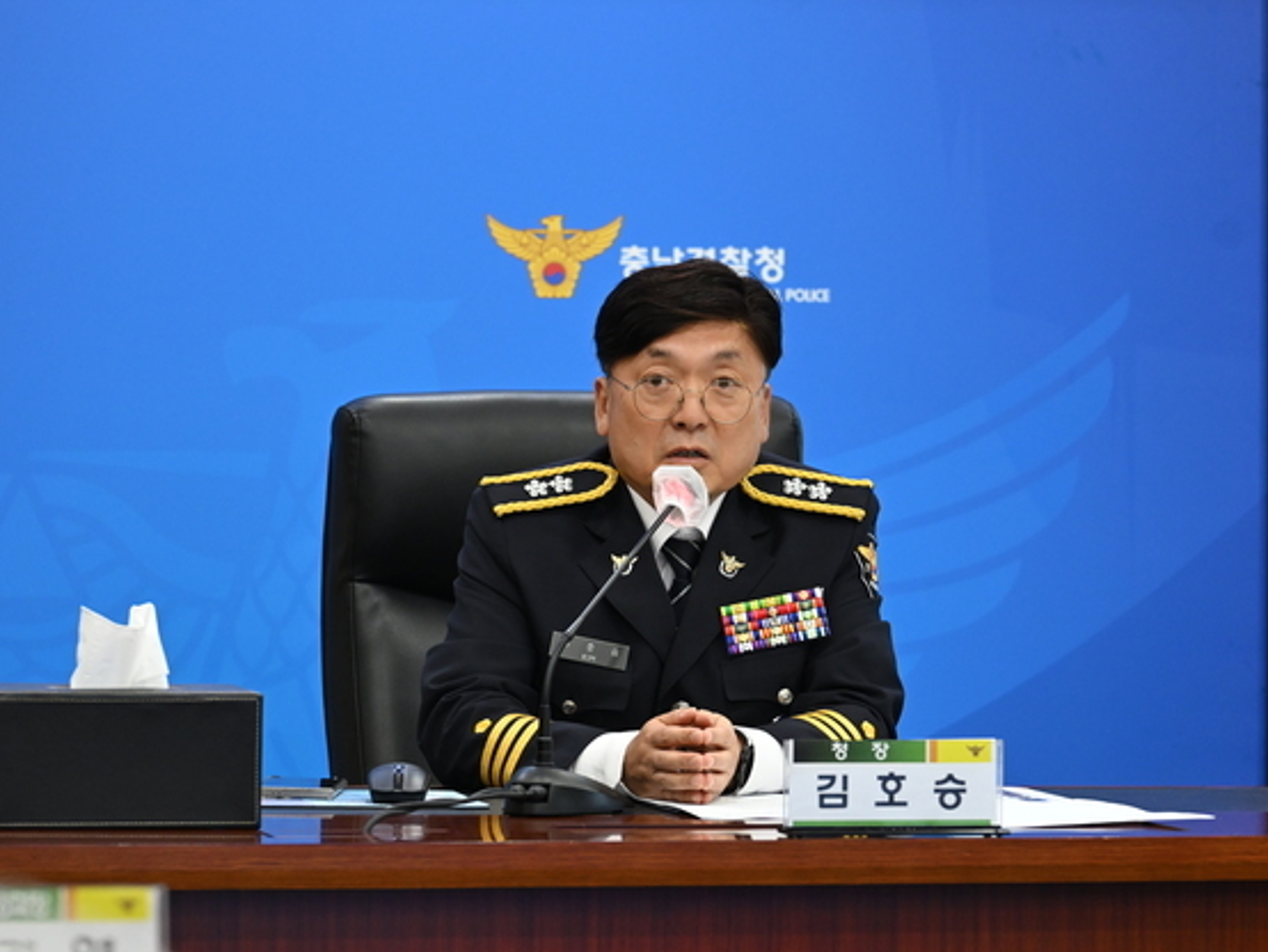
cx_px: 675
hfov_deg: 9.0
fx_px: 8062
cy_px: 476
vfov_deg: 6.8
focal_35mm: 220
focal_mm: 135
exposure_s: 1/160
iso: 1250
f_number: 5
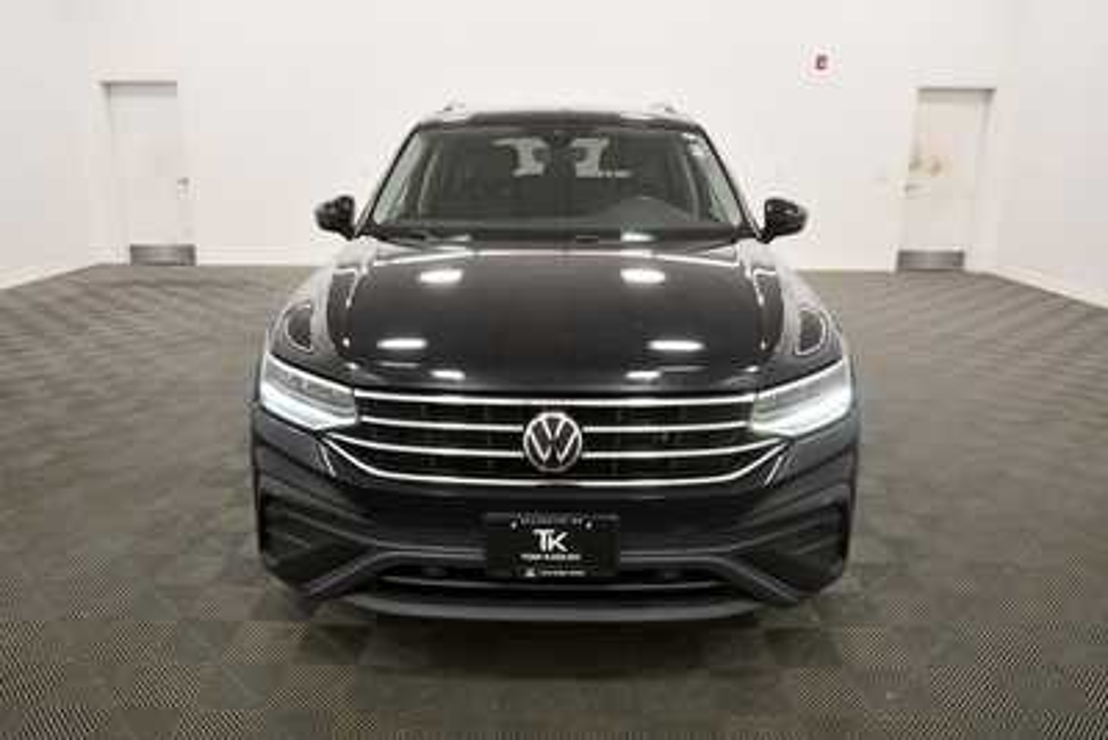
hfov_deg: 71.5
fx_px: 770
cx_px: 554
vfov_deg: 51.3
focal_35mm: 25
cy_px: 370
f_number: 5.3
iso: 800
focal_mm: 17
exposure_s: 1/125
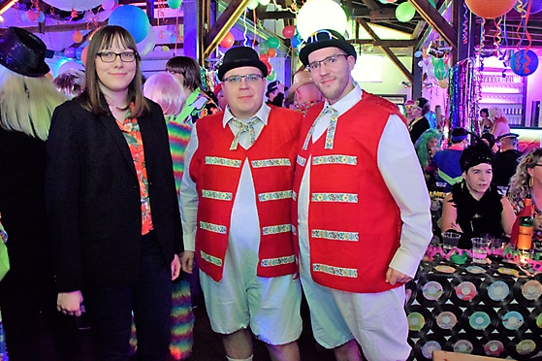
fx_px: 436
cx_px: 282
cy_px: 170
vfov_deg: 44.9
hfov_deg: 63.7
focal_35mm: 29
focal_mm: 18
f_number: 3.5
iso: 5600
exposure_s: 1/60
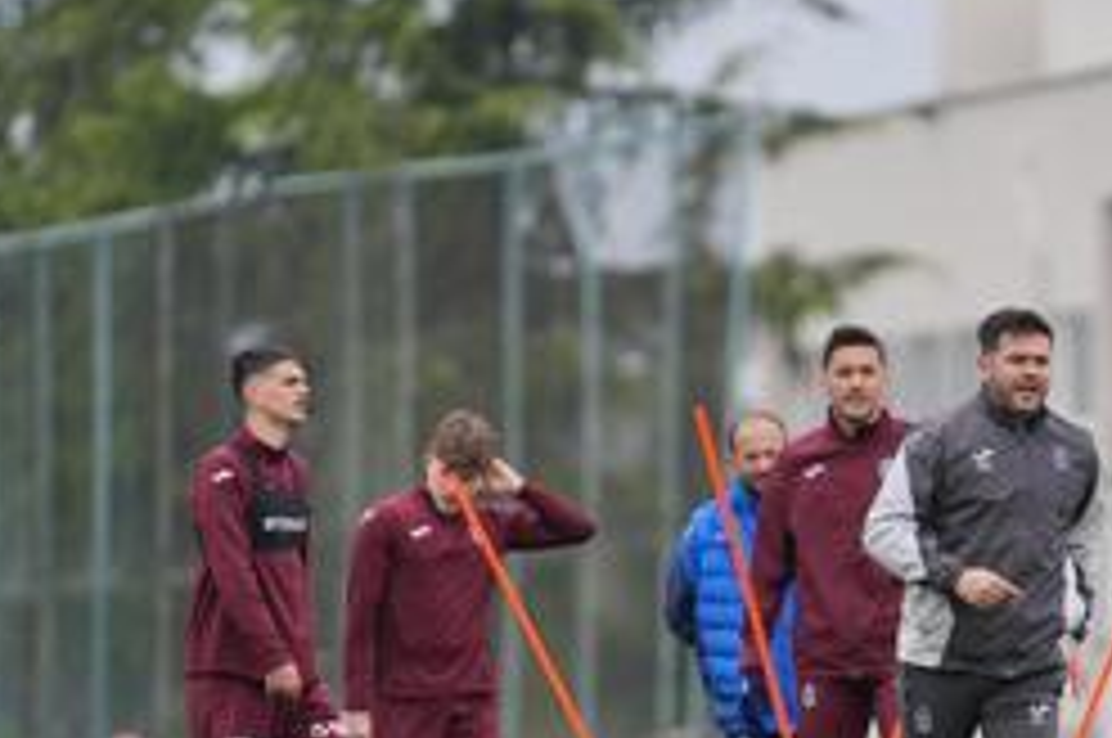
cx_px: 1065
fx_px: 23074
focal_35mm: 748
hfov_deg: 2.8
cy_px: 662
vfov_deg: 1.8
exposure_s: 1/3200
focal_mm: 300
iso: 250
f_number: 2.8
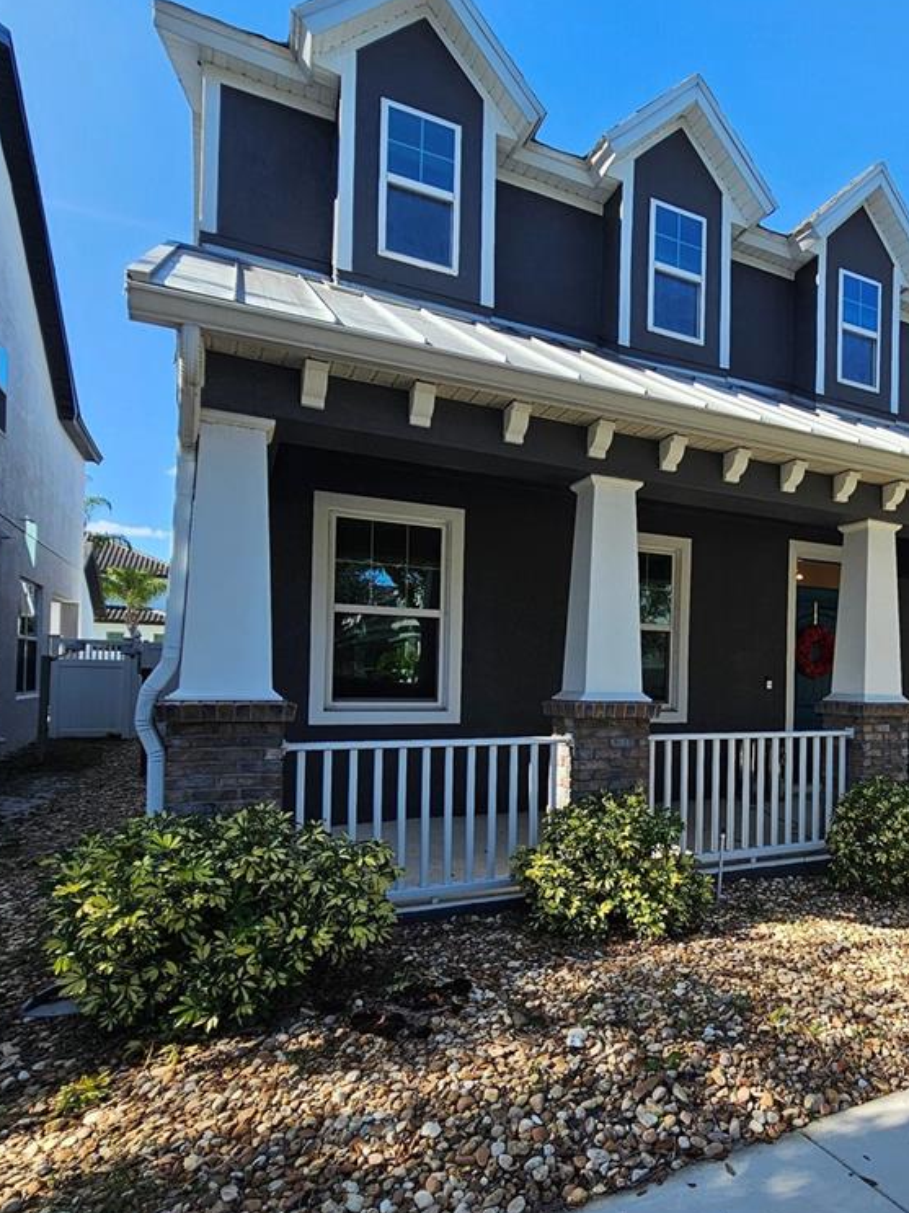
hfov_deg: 59.1
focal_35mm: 21
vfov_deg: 78.7
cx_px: 710
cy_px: 674
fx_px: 735
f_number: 2.2
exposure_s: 1/730
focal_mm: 2.2
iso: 50
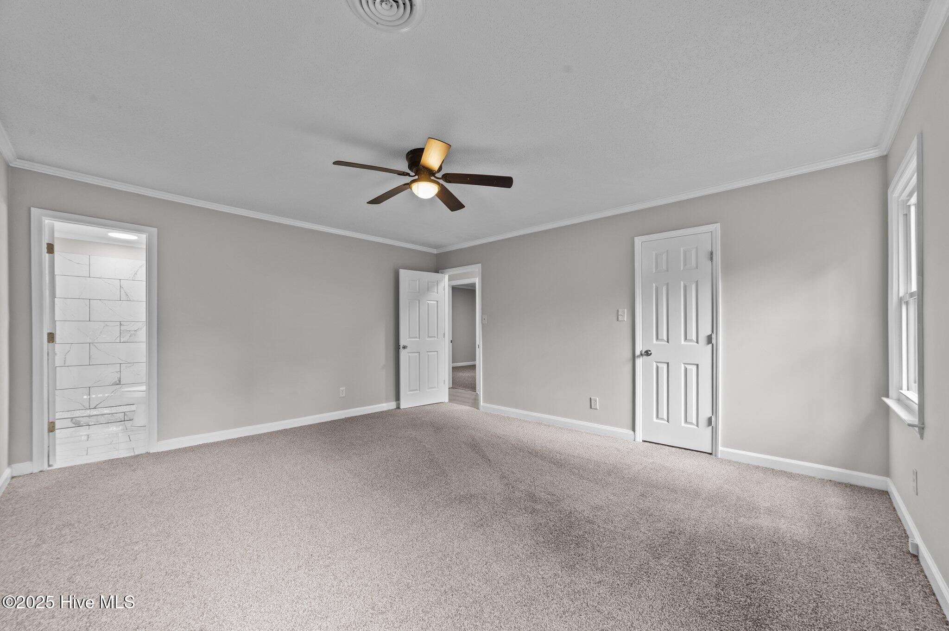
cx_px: 474
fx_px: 369
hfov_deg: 104.3
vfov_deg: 81.1
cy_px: 316
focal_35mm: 14
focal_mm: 14
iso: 250
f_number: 8
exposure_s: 1/3
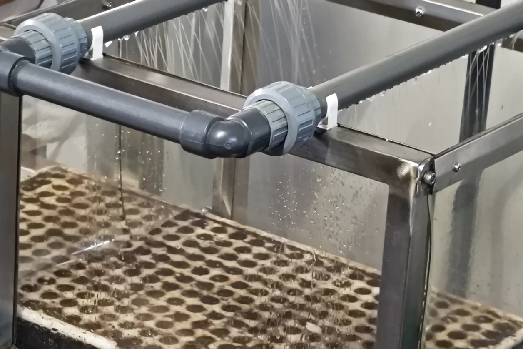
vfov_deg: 8.5
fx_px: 2339
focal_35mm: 161
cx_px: 279
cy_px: 206
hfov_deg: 12.8
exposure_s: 1/33.3
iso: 2500
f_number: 2
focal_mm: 9
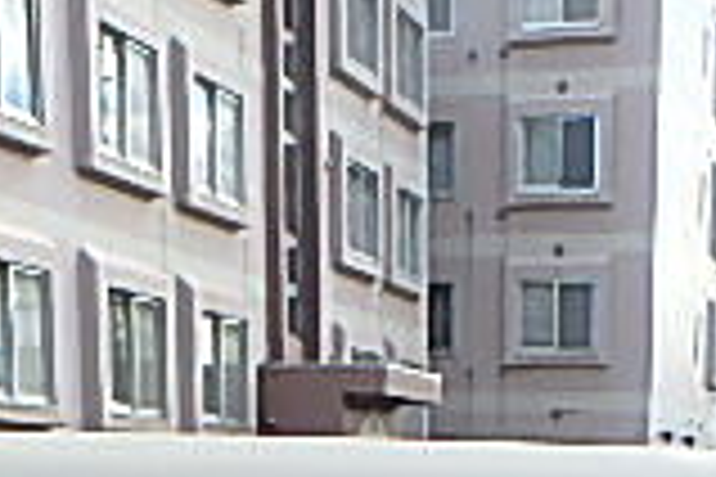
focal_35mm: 88
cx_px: 455
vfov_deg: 13.1
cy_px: 994
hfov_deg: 23.1
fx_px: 1750
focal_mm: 3.7
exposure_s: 1/500
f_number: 3.5
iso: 125
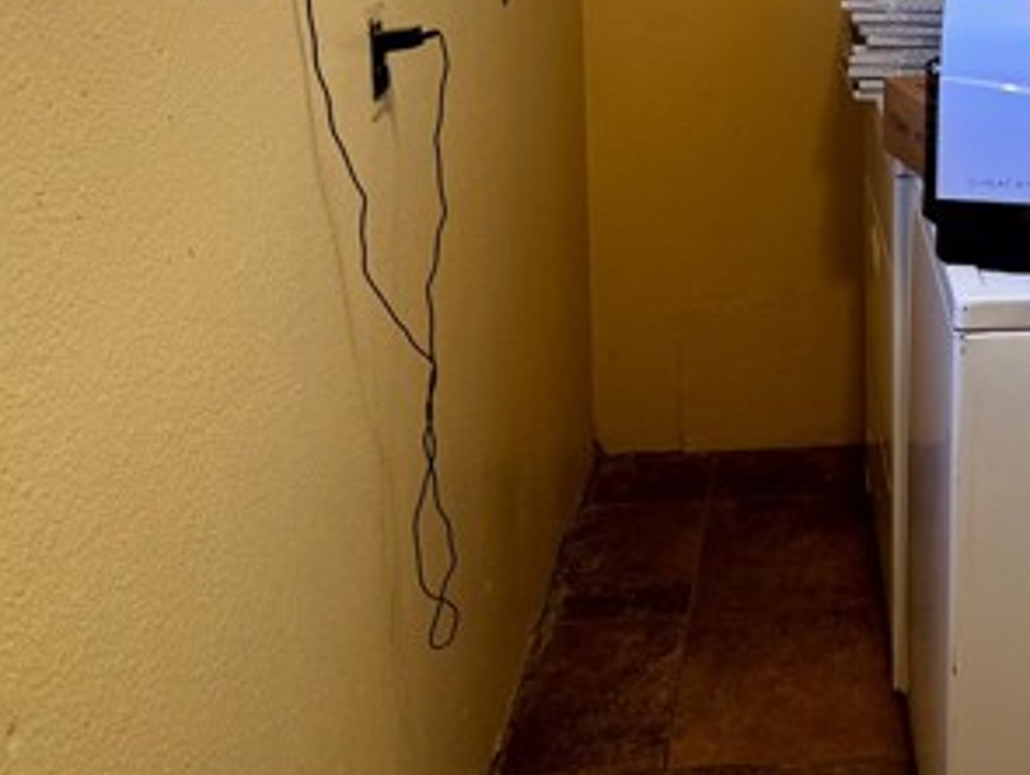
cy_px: 66
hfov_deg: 34.0
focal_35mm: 52
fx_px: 1549
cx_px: 999
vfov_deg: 27.0
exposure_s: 1/120
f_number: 1.78
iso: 125
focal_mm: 6.76
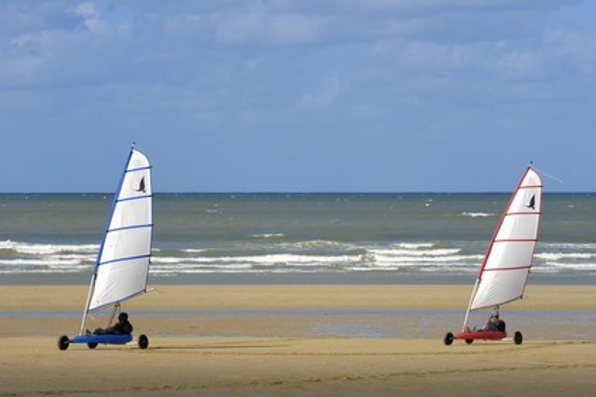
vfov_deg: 7.3
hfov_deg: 11.0
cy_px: 198
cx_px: 298
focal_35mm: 188
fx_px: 3104
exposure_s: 1/500
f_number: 6
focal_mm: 125
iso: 100
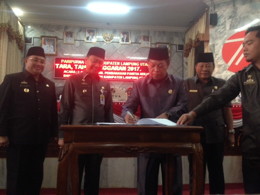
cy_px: 98
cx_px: 130
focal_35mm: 33
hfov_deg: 55.4
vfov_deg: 42.9
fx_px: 248
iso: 320
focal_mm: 4.12
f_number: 2.4
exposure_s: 1/20
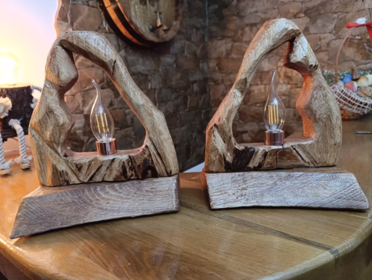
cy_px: 140
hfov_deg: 73.8
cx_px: 186
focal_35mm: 23
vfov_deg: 59.0
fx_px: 248
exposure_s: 1/50
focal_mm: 6.14
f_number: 1.6
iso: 1000
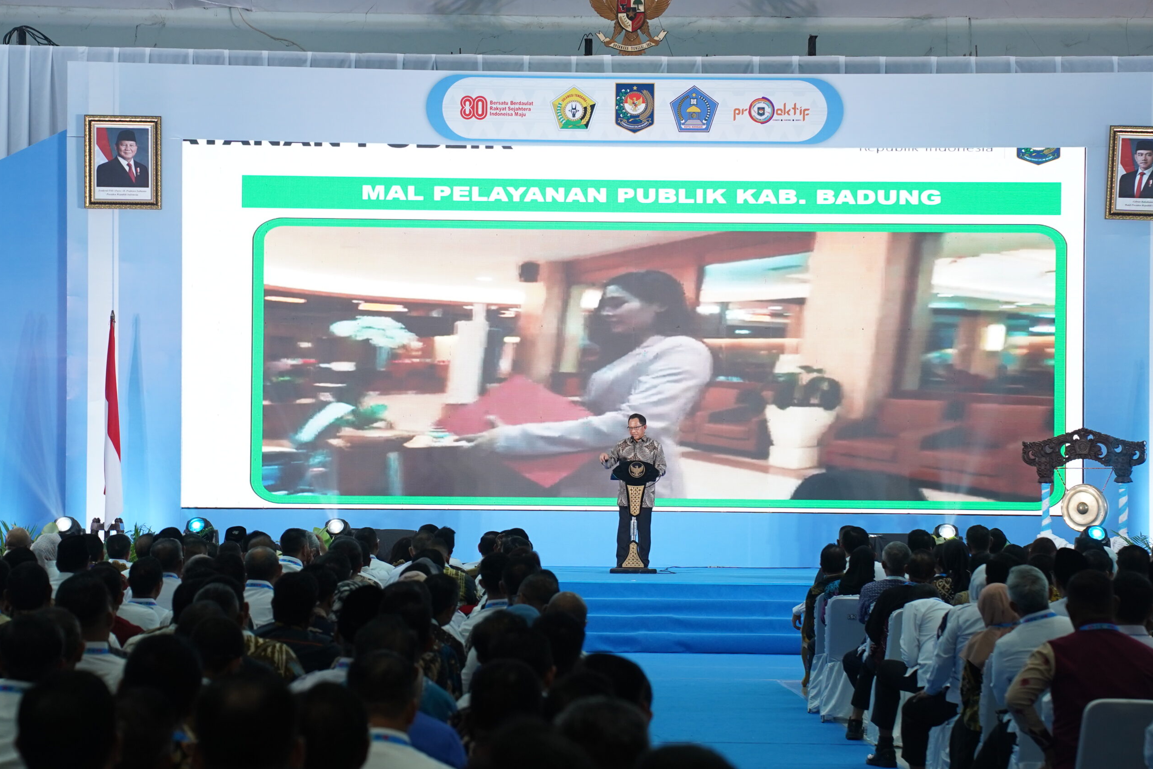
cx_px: 576
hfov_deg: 18.1
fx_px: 3619
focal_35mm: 113
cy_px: 383
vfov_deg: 12.1
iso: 1000
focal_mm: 75
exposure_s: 1/100
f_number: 4.5
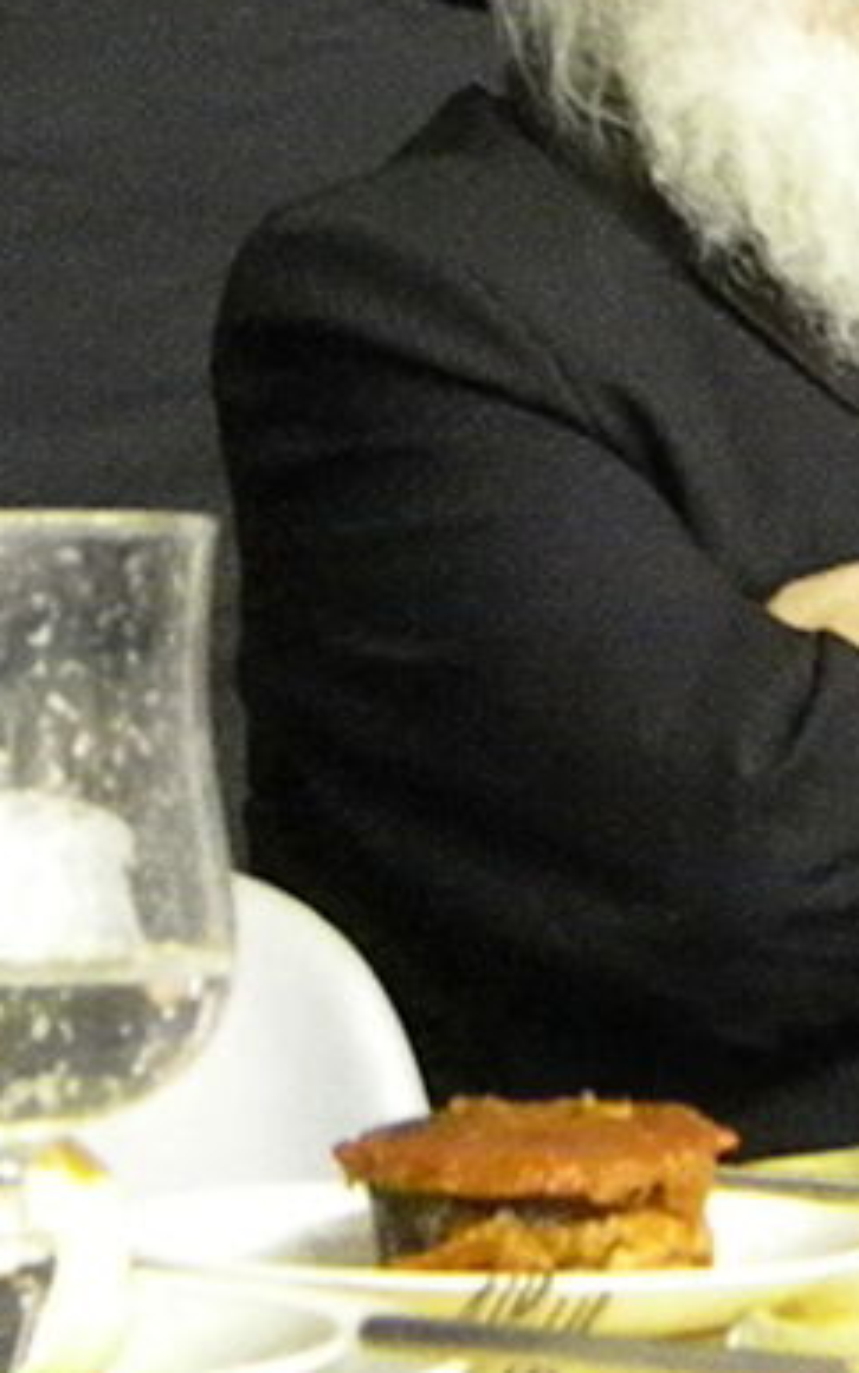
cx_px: 1111
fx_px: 5879
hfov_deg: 8.2
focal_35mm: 157
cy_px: 263
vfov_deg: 13.3
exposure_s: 1/43.6
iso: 3200
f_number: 4.1
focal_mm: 10.1
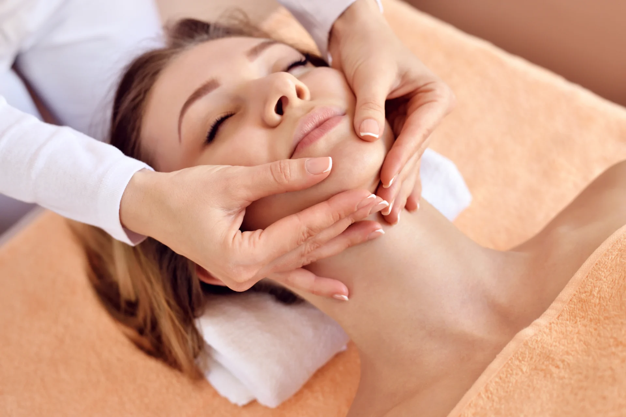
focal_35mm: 50
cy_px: 208
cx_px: 313
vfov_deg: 27.0
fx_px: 870
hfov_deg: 39.6
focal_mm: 50
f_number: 4.5
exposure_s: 1/200
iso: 900
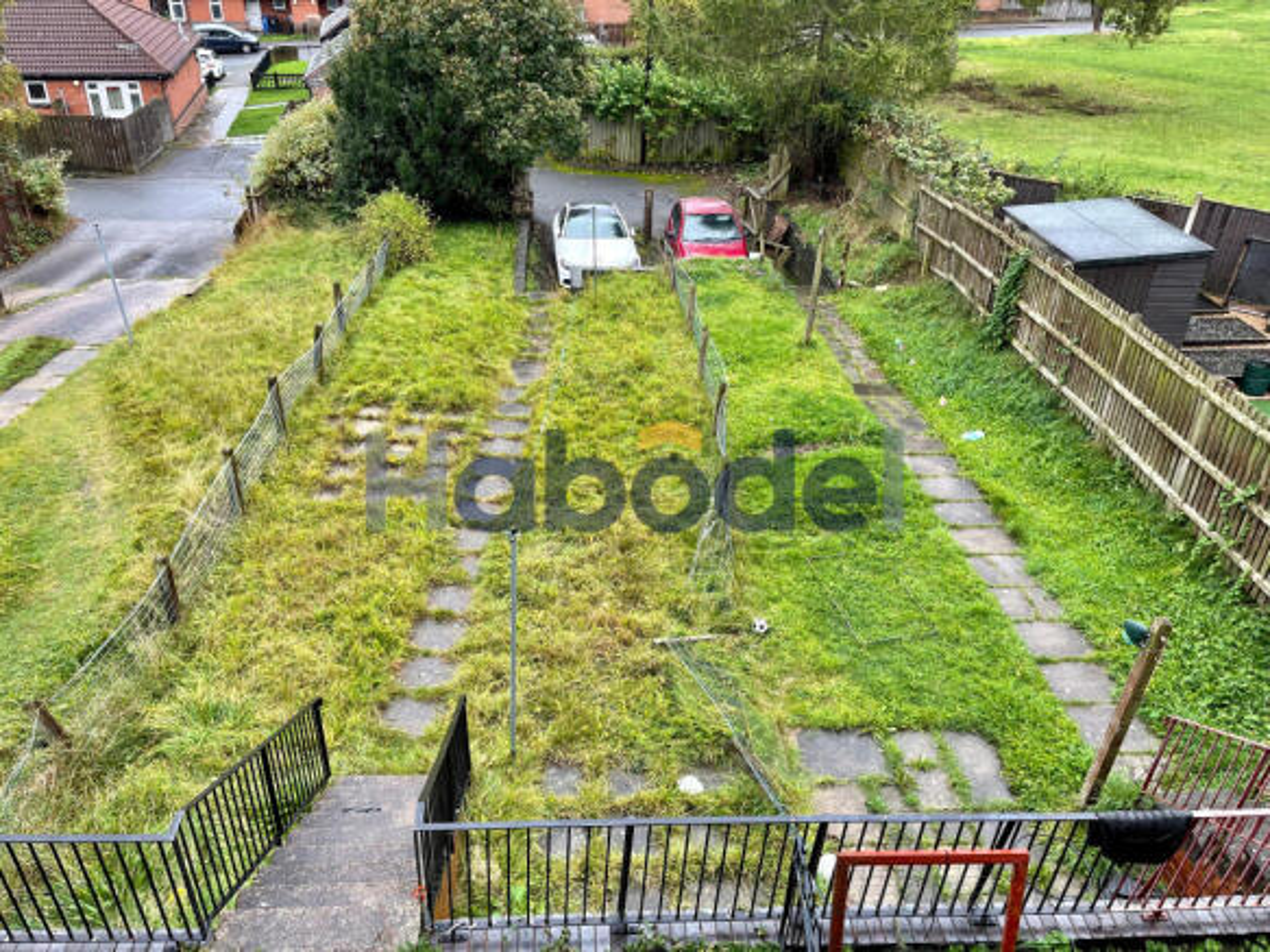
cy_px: 476
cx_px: 635
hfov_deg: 67.3
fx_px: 954
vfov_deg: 53.0
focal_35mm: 26
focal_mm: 5.1
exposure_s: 1/154
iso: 32
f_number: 1.6
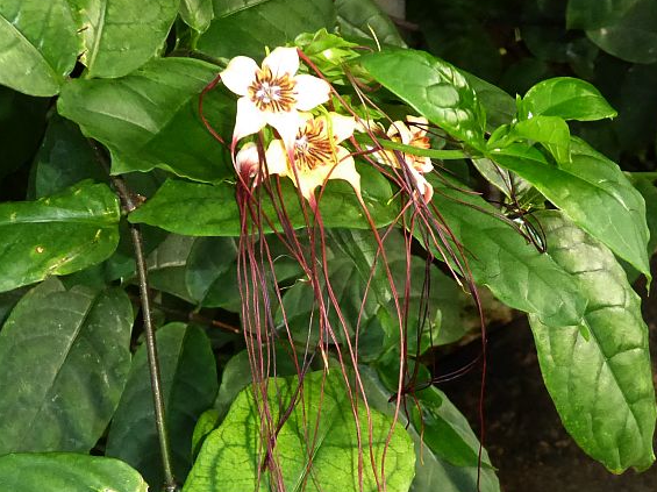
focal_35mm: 60
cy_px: 261
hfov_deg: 32.2
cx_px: 333
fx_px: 1138
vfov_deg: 24.4
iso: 800
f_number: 4.1
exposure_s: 1/60
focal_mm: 9
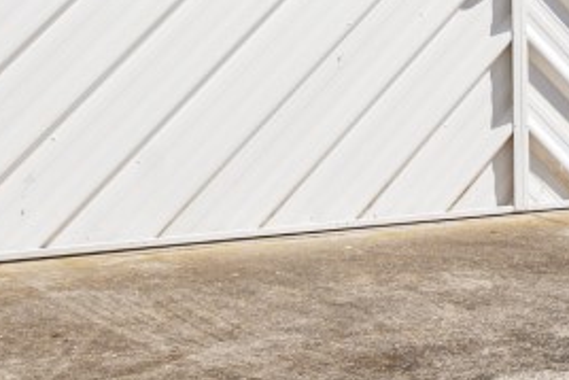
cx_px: 1227
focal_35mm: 129
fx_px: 2040
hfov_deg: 13.1
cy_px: -146
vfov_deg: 10.4
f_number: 11
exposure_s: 1/160
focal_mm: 18
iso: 100
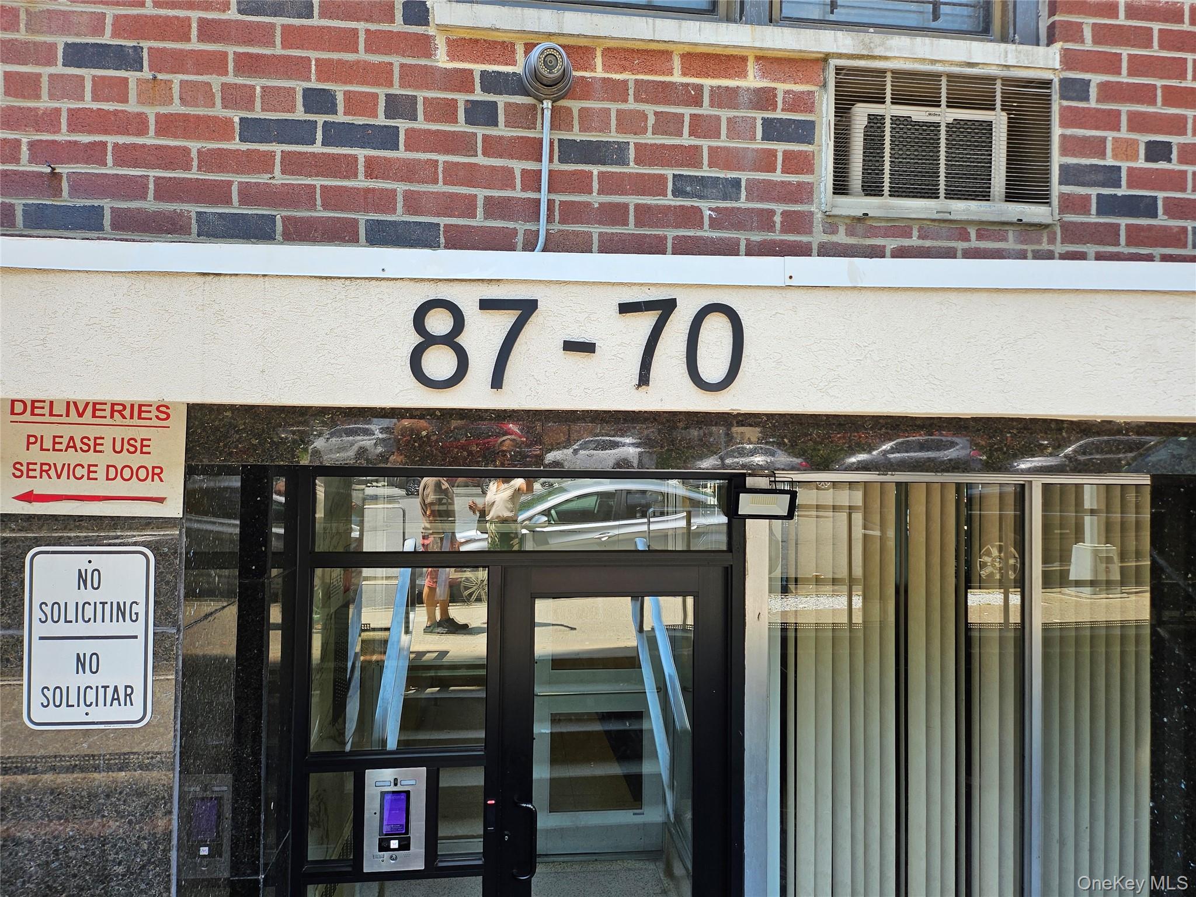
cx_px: 598
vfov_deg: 56.8
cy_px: 448
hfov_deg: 71.6
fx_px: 829
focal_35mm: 24
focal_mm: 5
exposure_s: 1/577
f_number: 1.8
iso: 50
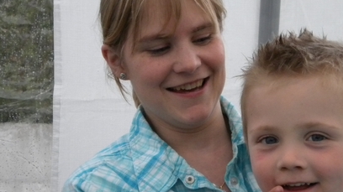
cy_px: 123
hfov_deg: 19.6
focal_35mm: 109
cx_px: 196
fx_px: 991
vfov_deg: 11.1
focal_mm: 12.3
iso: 400
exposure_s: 1/243
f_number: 4.6
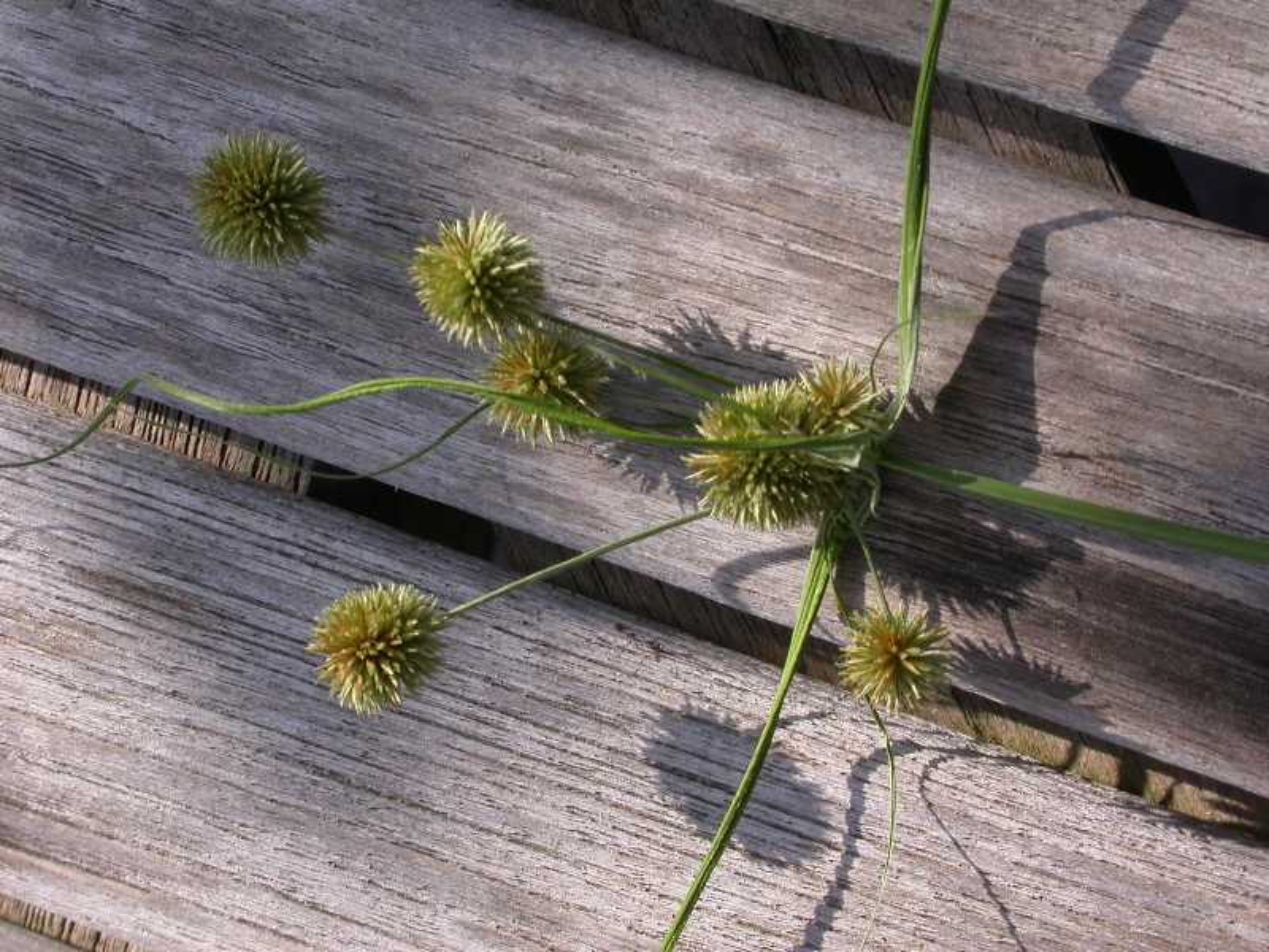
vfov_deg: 14.1
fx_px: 3849
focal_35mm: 105
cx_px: 634
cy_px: 476
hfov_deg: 18.7
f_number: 6.5
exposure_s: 1/262
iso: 100
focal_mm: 21.8
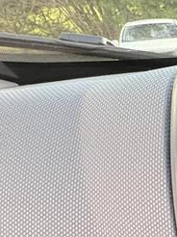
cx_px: 406
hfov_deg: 16.1
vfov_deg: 33.6
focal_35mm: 51
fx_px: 348
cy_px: 248
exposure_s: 1/60
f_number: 2.2
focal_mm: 2.22
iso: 400
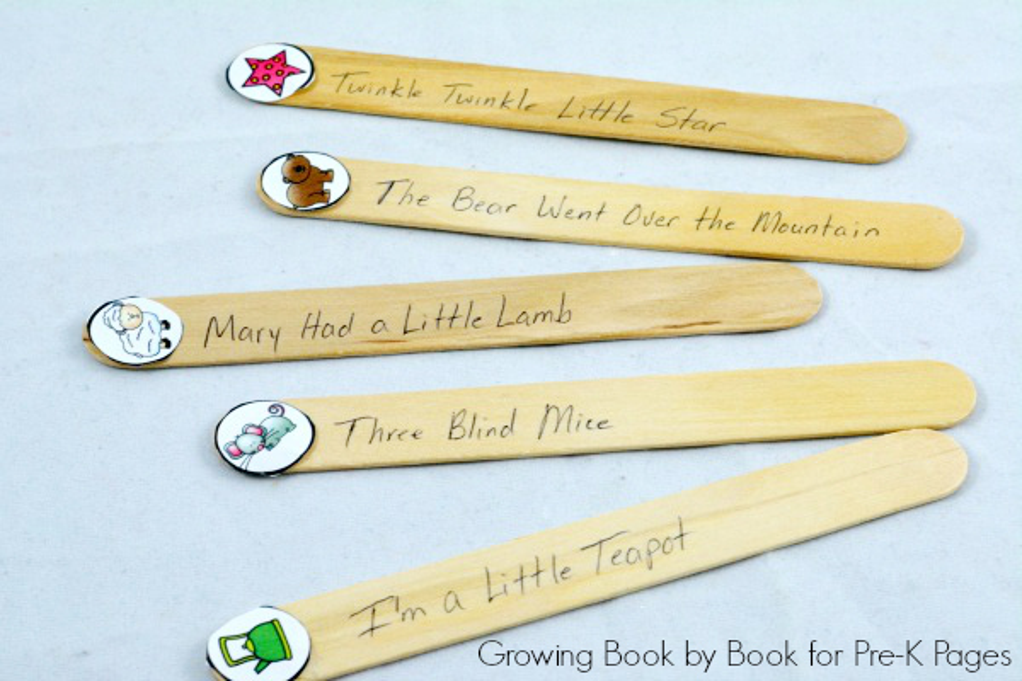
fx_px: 2129
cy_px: 340
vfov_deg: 18.2
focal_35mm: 75
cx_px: 511
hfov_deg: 27.0
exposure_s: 1/50
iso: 1000
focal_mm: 50
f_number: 14
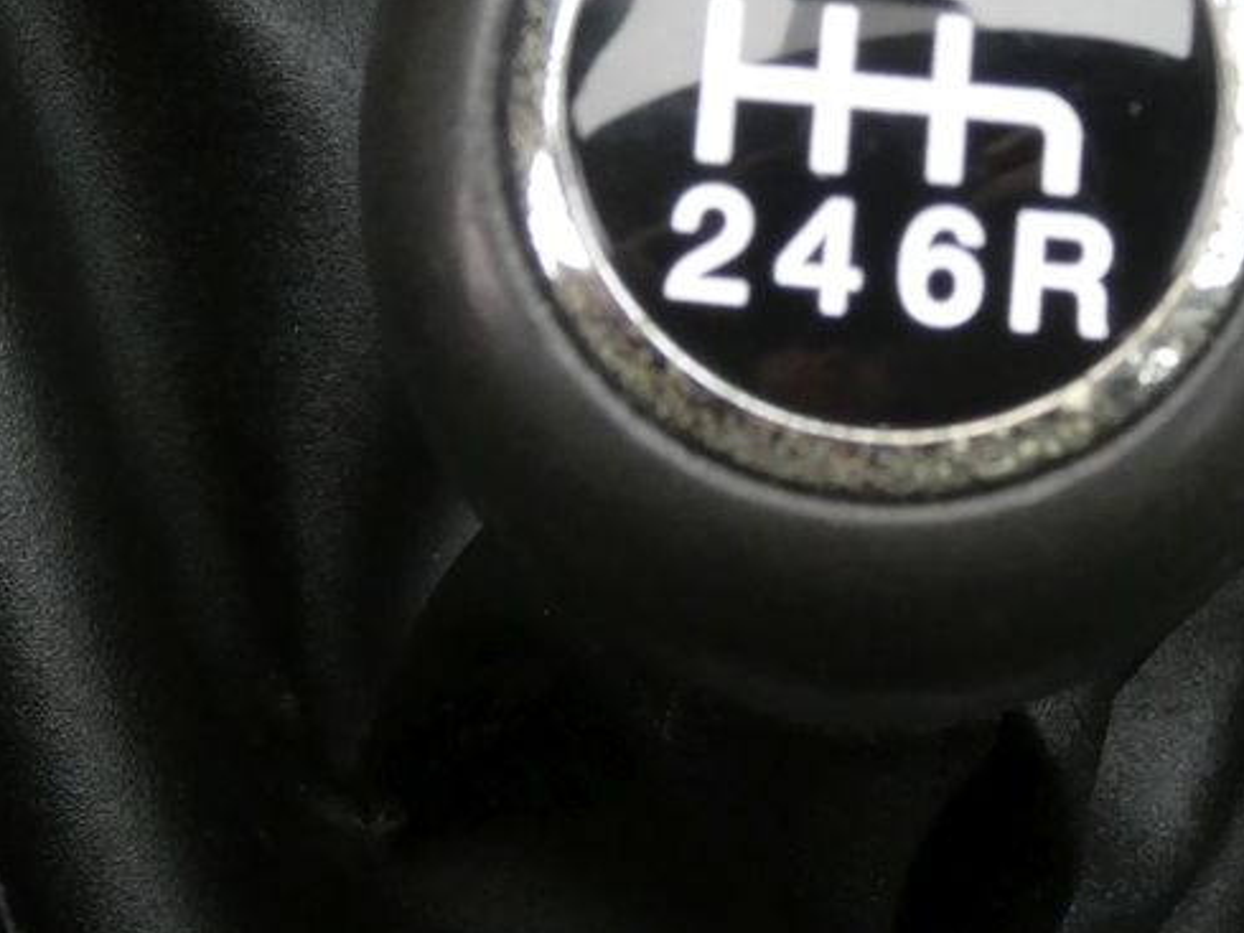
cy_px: 150
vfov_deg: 16.3
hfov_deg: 21.7
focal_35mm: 90
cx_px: 850
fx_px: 3235
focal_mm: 7.8
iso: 640
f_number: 5
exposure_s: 1/80
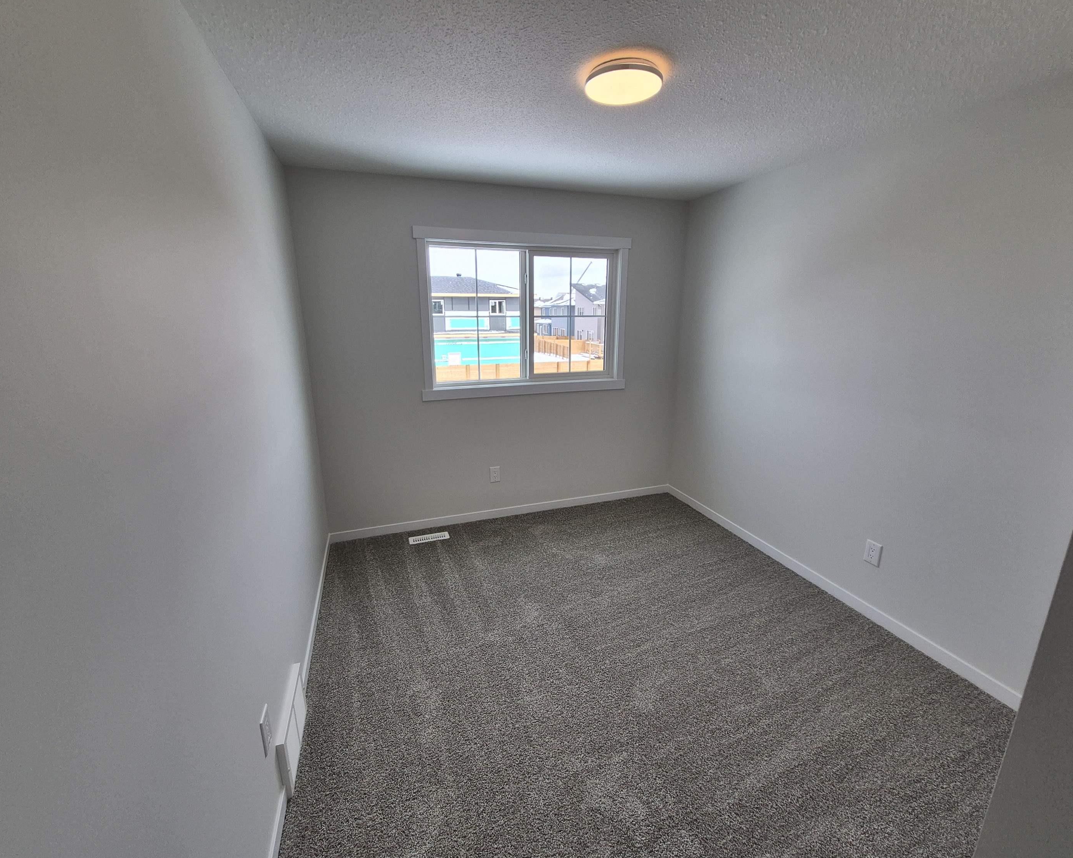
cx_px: 545
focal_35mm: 14
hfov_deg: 100.7
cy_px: 434
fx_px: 445
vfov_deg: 88.0
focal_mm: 1.74
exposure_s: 1/196
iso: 50
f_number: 2.2
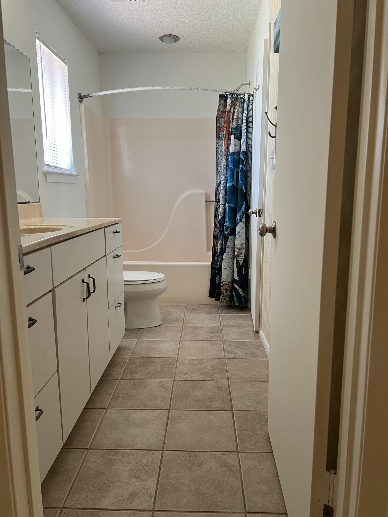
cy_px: 258
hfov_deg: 53.1
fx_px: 389
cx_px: 194
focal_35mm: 26
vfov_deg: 67.3
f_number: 1.5
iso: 100
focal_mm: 5.7
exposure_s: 1/60
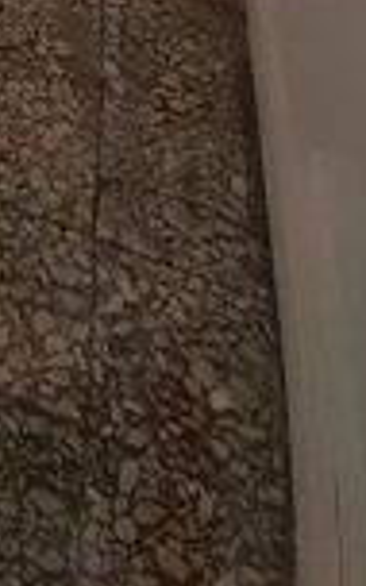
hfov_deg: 16.6
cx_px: -374
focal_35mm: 58
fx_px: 926
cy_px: -482
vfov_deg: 21.6
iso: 160
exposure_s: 1/25
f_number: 2.2
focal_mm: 1.42
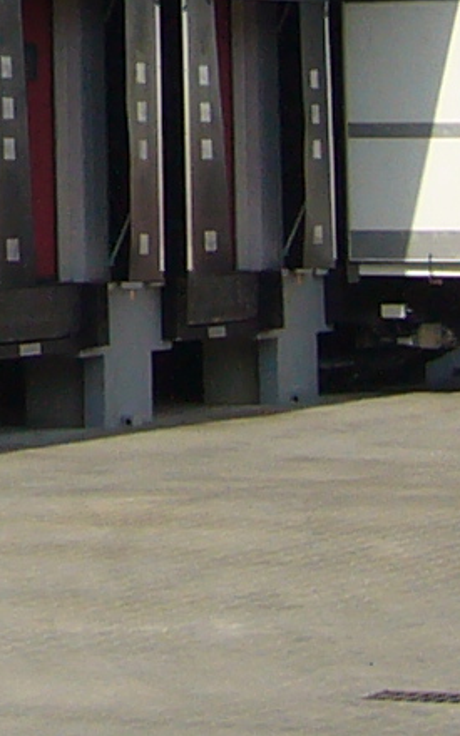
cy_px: -475
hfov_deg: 5.9
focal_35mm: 216
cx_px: -442
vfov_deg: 9.4
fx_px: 4333
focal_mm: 5.8
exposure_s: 1/400
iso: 80
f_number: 5.6
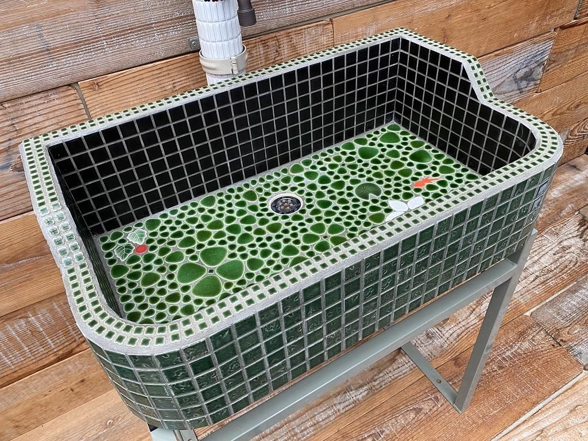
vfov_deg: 53.1
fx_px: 442
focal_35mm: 26
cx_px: 294
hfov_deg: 67.3
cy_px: 220
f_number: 1.8
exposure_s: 1/68
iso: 125
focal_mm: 4.25
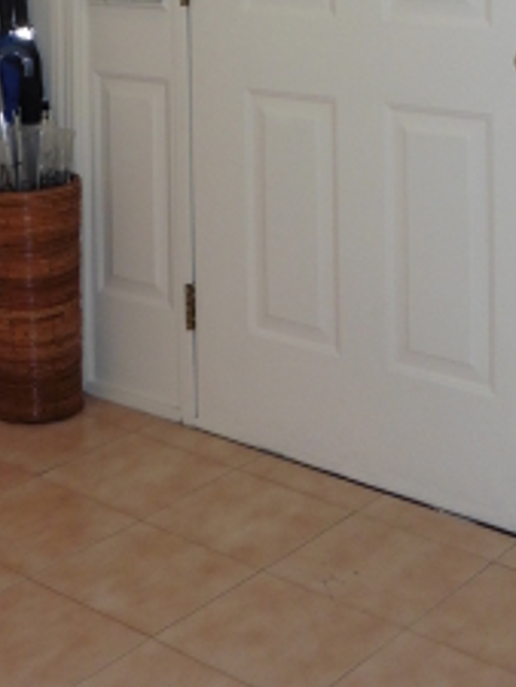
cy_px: -89
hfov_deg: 22.8
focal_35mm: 64
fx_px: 1271
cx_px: 140
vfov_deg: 27.4
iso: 200
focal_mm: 4.3
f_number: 3.3
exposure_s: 1/60
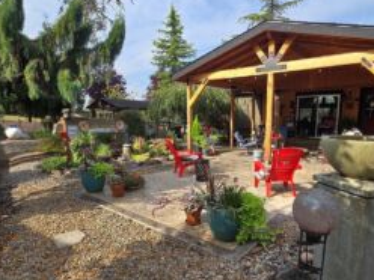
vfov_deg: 63.2
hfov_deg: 78.9
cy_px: 158
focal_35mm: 21
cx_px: 199
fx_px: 227
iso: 50
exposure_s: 1/1369
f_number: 2.2
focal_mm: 2.2
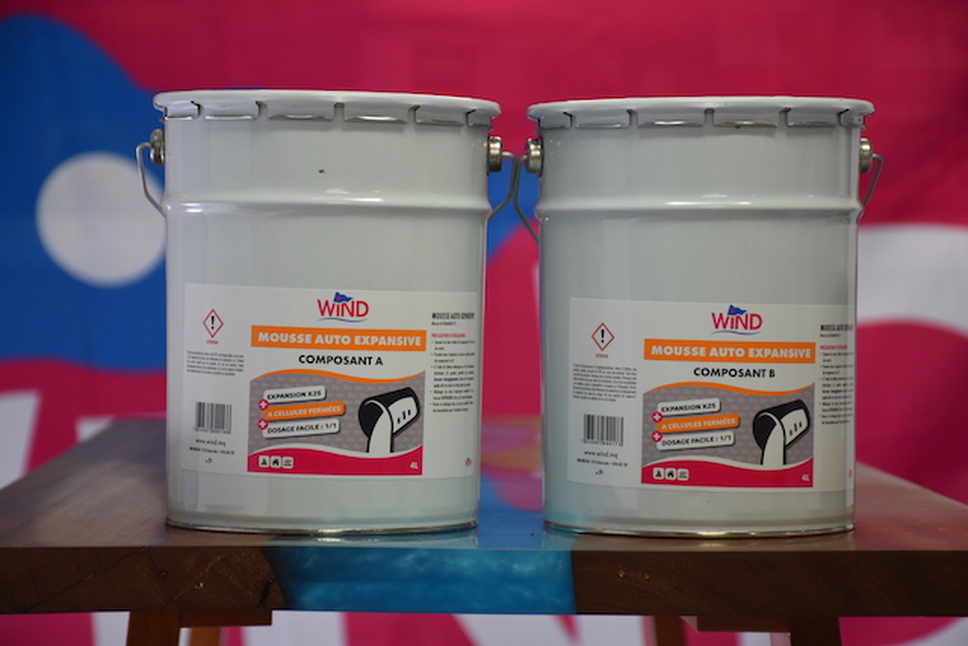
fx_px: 3429
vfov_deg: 10.8
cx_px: 484
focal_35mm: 128
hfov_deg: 16.1
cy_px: 323
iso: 720
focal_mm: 85
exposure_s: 1/60
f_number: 5.3
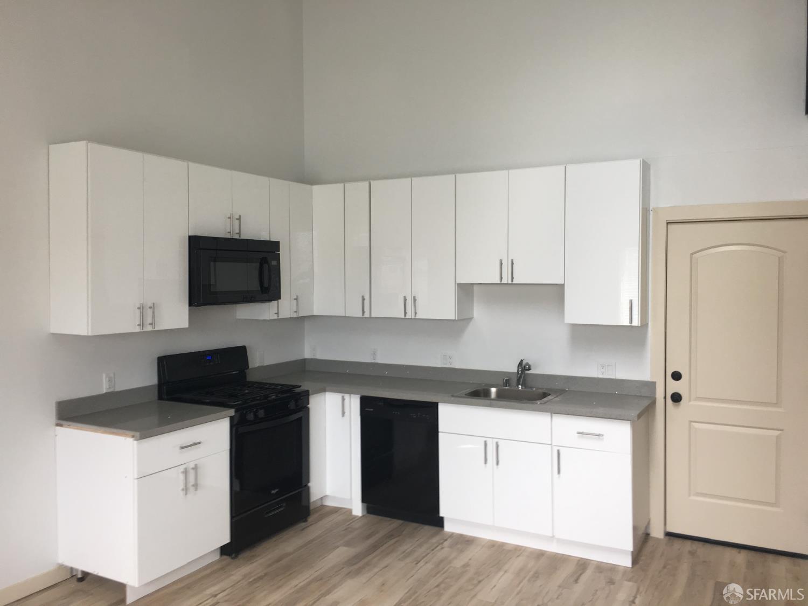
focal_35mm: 29
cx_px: 404
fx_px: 677
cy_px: 303
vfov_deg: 48.2
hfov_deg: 61.7
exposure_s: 1/120
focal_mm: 4.15
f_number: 2.2
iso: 40
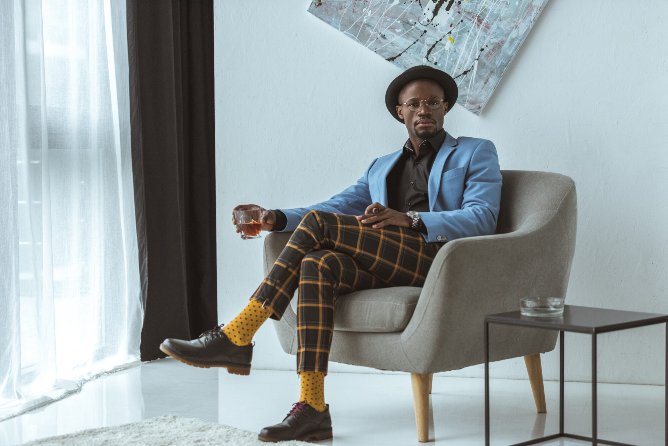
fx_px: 1299
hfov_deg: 28.8
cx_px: 334
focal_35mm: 70
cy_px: 223
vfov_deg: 19.5
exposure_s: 1/160
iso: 500
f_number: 2.8
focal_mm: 70
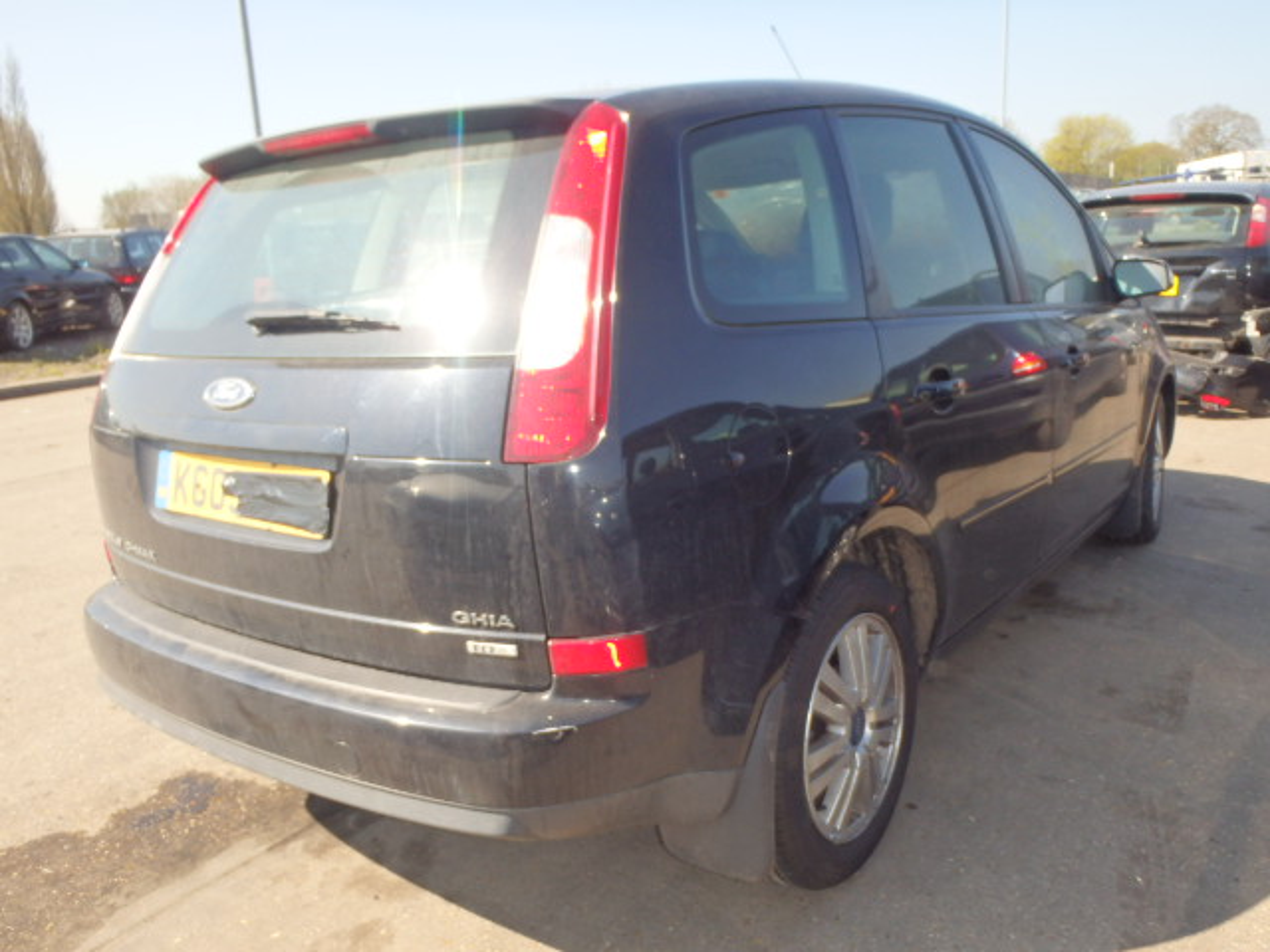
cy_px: 476
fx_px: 1027
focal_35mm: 28
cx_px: 635
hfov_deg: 63.4
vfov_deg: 49.7
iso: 125
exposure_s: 1/400
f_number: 3.9
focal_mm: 5
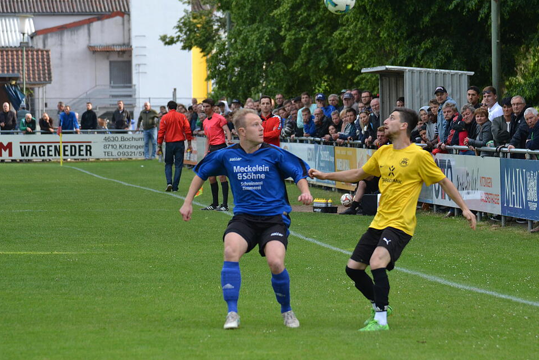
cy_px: 174
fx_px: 3393
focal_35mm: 227
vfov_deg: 6.1
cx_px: 290
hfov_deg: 9.1
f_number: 4.5
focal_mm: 135
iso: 800
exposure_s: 1/500
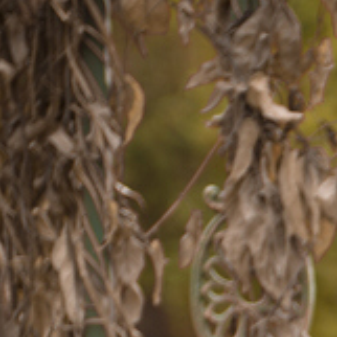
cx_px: 636
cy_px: 557
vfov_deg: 5.2
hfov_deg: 5.2
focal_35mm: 333
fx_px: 3668
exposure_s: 1/320
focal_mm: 70
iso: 100
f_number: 2.8
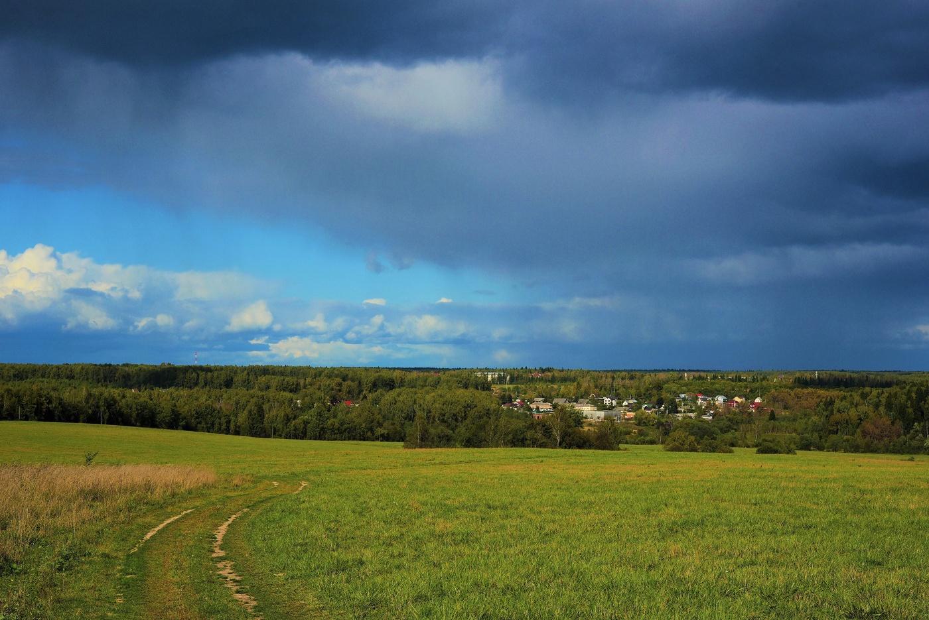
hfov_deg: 36.2
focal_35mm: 55
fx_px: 1420
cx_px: 464
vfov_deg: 24.6
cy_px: 310
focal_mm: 55
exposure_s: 1/750
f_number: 11
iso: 280
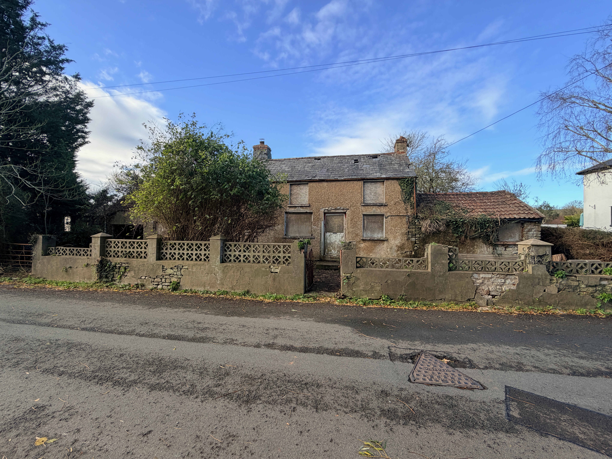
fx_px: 248
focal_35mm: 14
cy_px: 230
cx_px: 306
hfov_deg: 102.1
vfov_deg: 85.7
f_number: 2.2
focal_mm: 2.22
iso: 50
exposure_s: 1/502
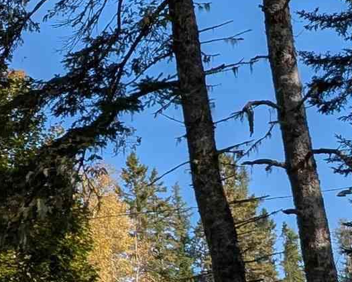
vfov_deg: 20.5
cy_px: 228
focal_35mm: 74
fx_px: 771
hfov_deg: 22.7
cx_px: -114
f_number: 2.2
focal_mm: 1.95
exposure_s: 1/1042
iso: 45
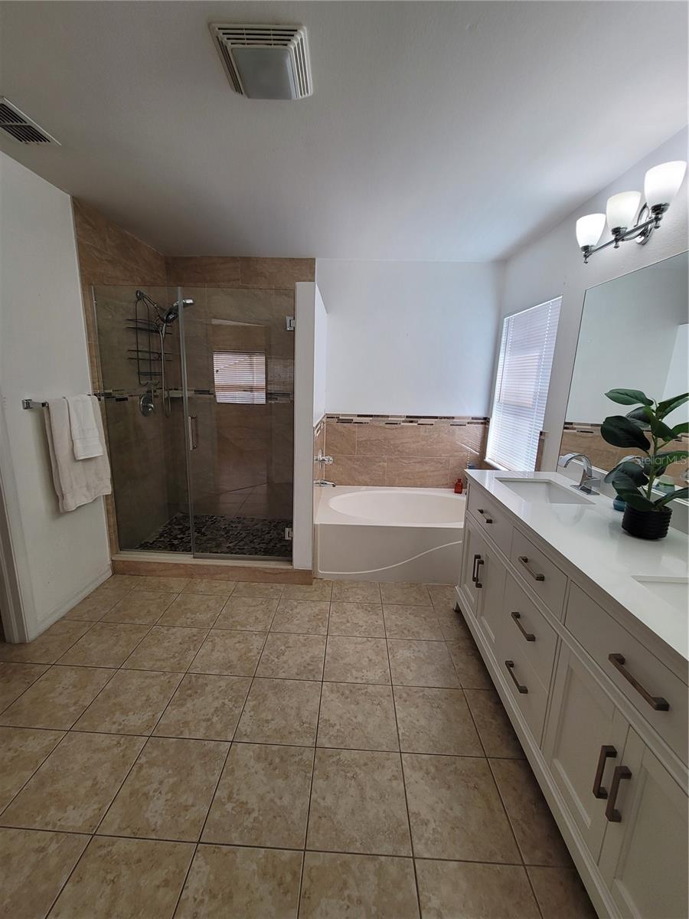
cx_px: 344
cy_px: 460
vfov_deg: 106.2
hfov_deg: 89.9
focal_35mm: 13
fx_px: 345
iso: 100
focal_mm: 2.2
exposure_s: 1/120
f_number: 2.2
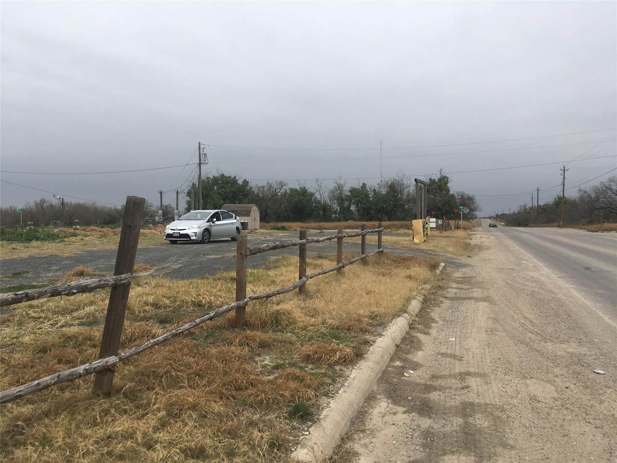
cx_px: 308
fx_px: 517
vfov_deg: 48.2
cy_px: 232
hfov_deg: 61.7
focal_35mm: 29
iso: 25
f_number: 2.2
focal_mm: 4.15
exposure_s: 1/1068
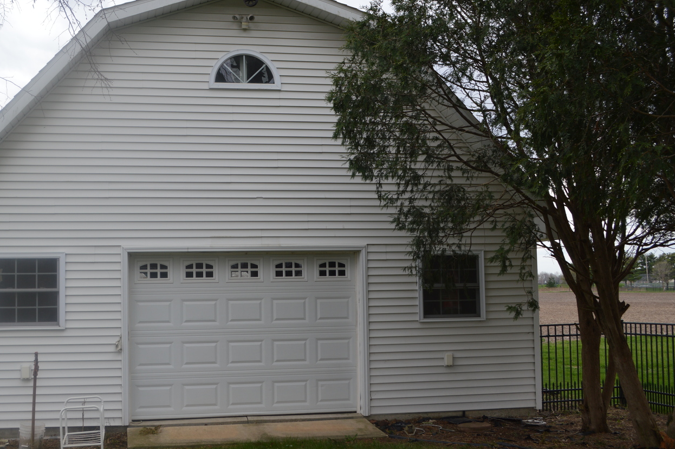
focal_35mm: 43
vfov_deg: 31.1
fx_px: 806
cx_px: 253
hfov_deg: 45.1
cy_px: 227
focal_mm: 22
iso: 100
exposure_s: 1/200
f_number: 7.1
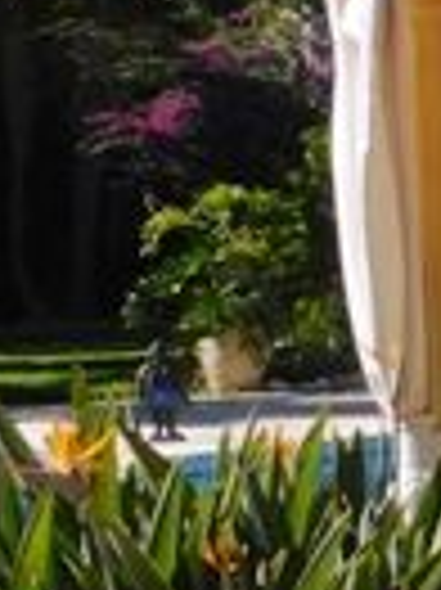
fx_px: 3335
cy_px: 369
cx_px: 1426
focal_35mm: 196
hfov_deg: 6.7
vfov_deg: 10.1
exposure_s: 1/1250
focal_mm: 7.1
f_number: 3.6
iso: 125
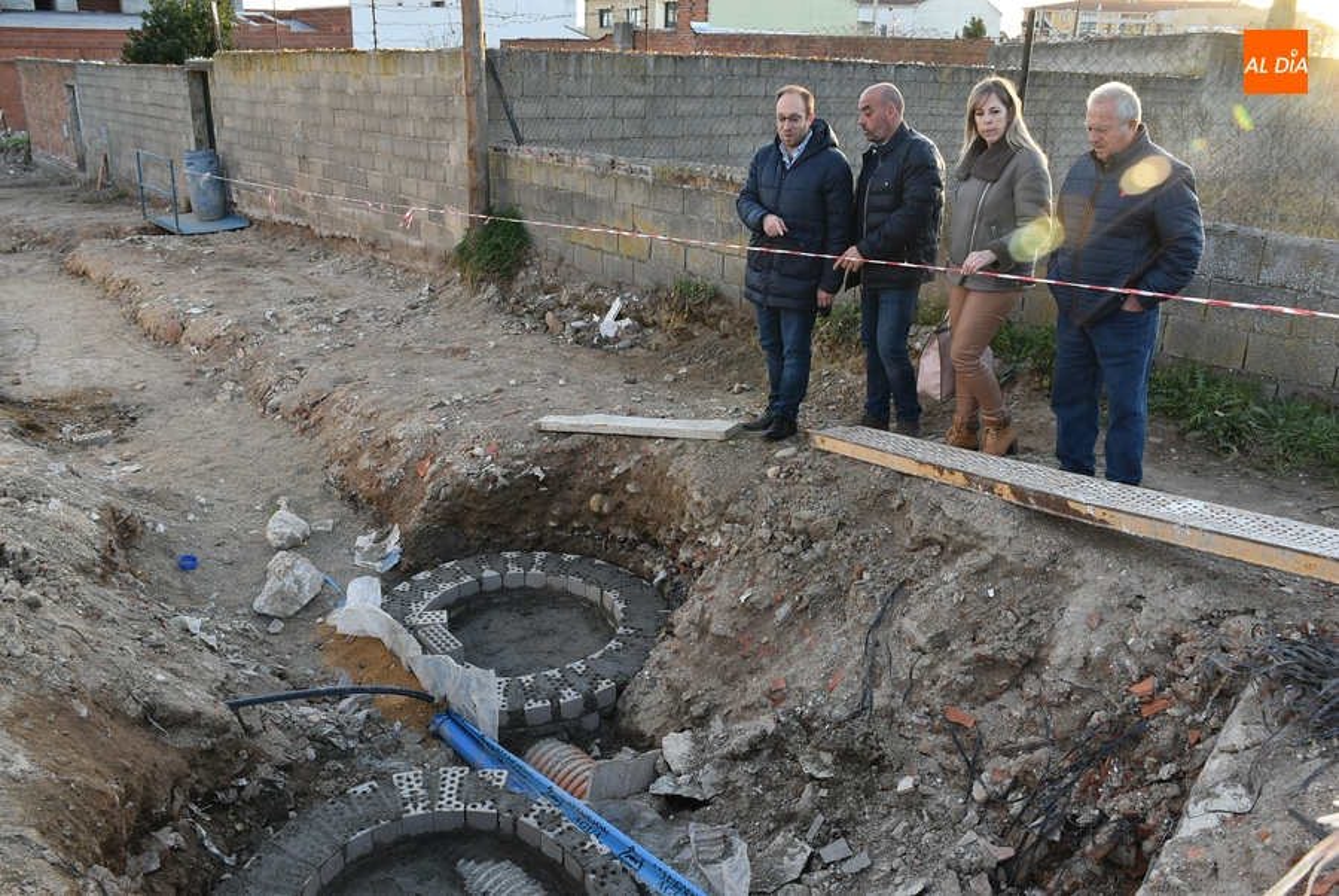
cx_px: 670
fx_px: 1005
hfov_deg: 67.3
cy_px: 448
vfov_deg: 48.0
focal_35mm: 27
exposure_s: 1/125
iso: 400
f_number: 5.6
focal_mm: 18
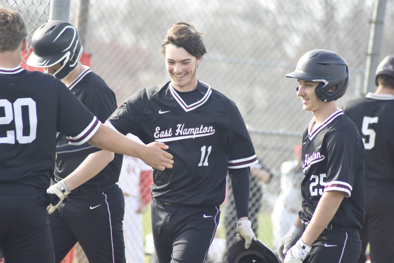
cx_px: 197
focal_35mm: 345
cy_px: 132
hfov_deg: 6.0
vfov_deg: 4.0
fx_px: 3776
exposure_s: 1/640
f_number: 5
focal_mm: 230
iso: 640
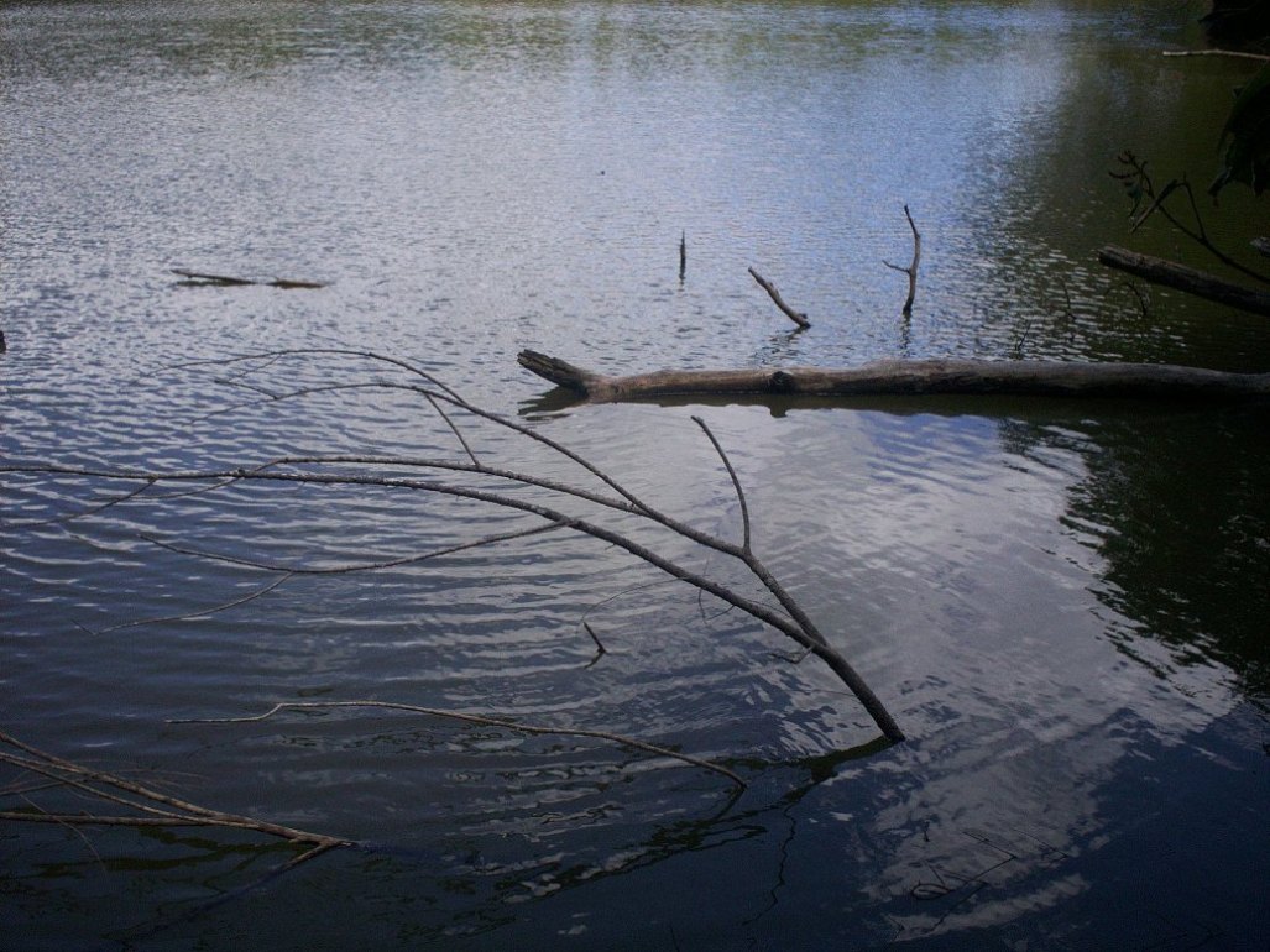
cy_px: 476
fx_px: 1321
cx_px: 635
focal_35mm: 36
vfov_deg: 39.6
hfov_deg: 51.4
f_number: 4.5
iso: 100
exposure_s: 1/304
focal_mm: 6
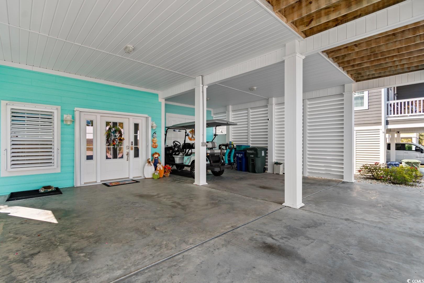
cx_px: 212
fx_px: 188
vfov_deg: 73.7
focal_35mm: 16
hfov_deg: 96.7
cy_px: 142
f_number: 4.8
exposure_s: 1/80
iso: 100
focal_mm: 11
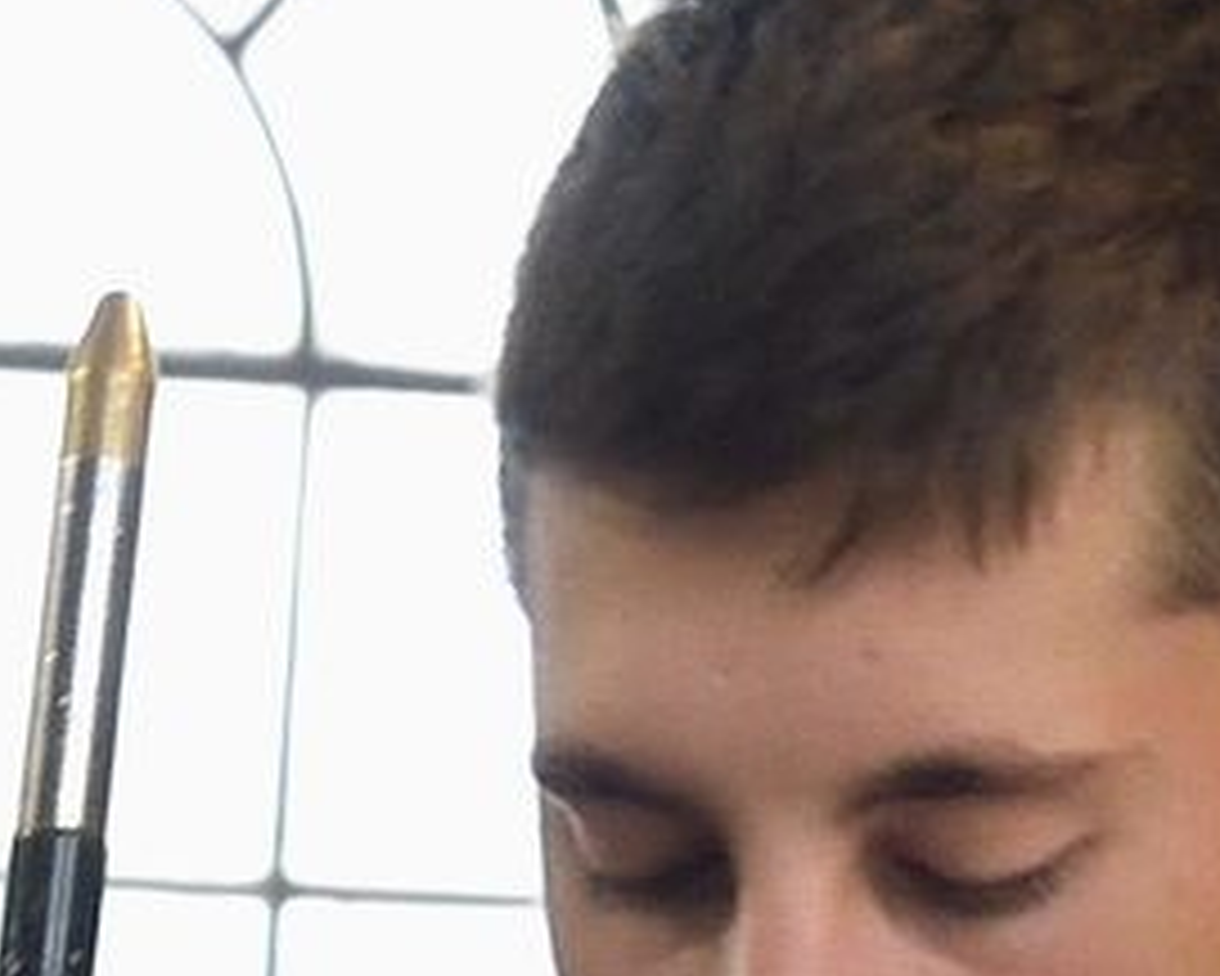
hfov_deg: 7.3
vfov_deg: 4.9
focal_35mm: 258
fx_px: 9319
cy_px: 4988
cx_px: -891
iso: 1600
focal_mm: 31
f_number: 5.6
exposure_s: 1/200
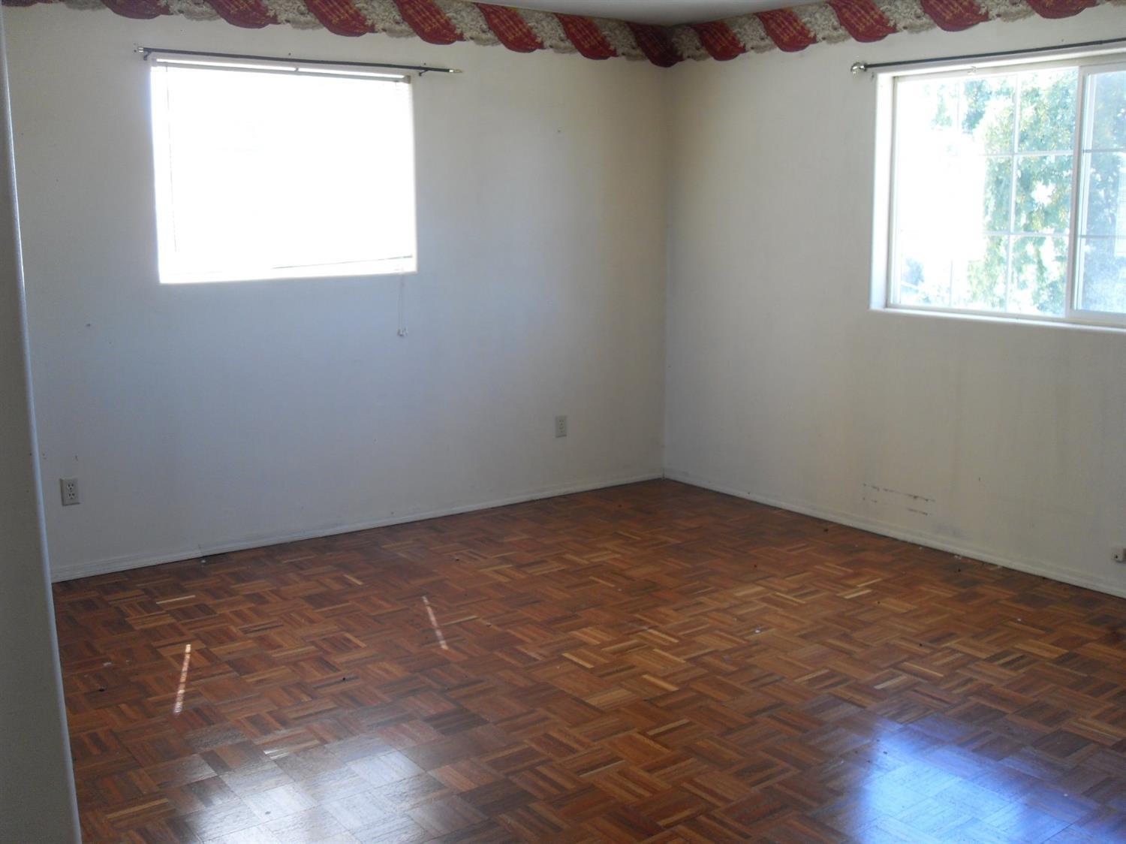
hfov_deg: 54.0
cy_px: 422
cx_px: 563
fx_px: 1106
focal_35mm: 34
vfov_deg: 41.8
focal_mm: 6.3
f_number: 2.8
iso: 100
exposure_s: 1/60
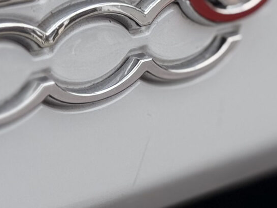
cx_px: 29
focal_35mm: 225
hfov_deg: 8.8
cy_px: -20
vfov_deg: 6.6
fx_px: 1801
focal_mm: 6.76
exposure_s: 1/819
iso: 64
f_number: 1.78
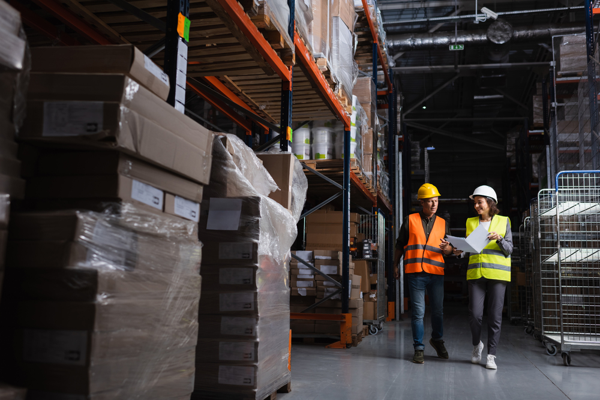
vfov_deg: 37.9
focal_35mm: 35
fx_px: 583
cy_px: 200
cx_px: 300
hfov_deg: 54.4
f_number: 3.2
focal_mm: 35
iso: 31
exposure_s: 1/200
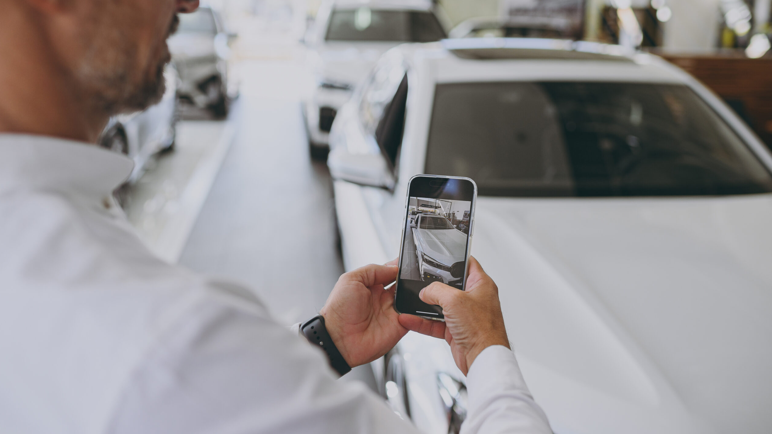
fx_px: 757
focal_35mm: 37
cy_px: 221
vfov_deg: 32.0
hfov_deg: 54.0
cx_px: 389
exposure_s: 1/500
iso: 400
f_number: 2.8
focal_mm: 35
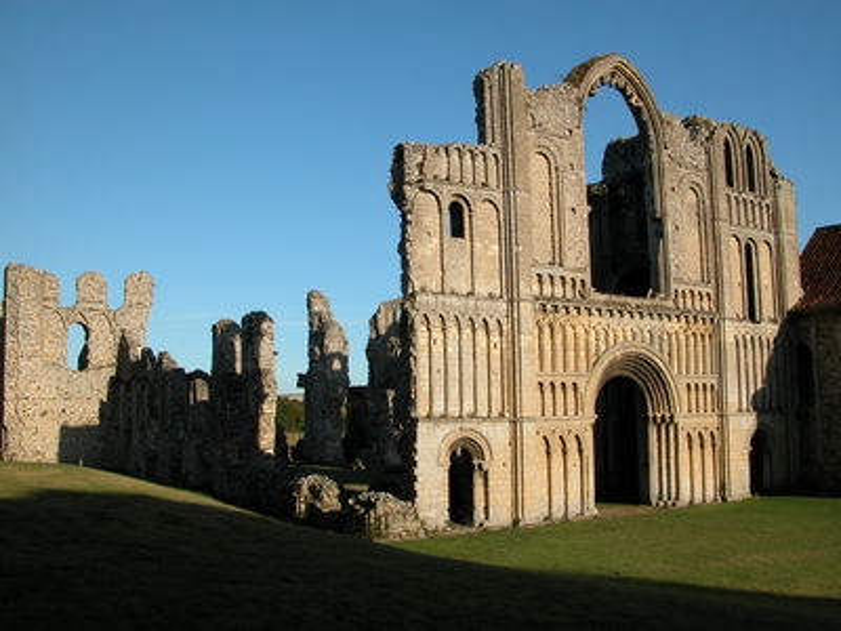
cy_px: 316
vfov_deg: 40.7
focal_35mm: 35
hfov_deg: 52.6
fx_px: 850
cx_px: 420
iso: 100
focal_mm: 8.9
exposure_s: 1/387
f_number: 6.3
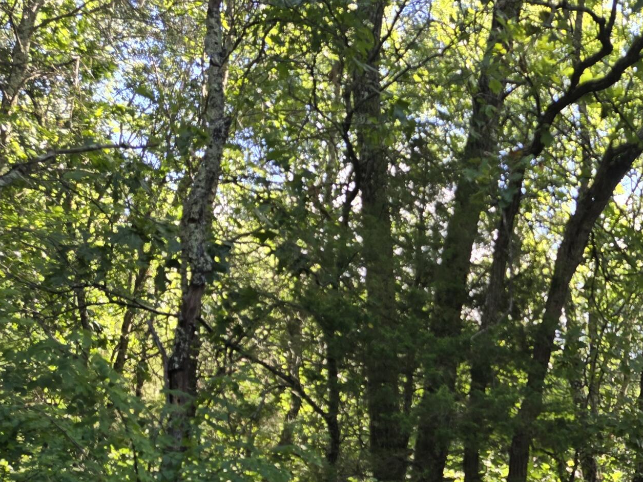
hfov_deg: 30.6
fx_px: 1022
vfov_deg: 25.4
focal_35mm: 55
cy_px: 468
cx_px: 732
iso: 25
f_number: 1.7
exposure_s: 1/120
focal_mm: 6.3
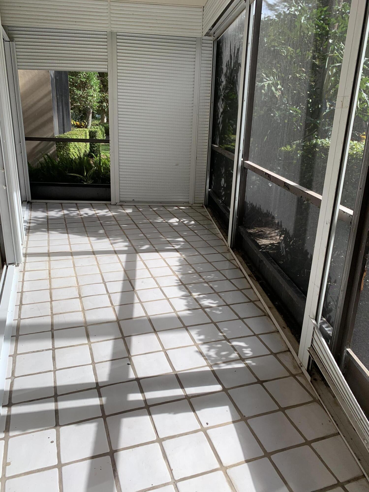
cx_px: 184
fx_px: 370
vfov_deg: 67.3
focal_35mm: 26
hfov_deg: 53.1
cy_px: 246
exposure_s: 1/894
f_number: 1.8
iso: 25
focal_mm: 4.25
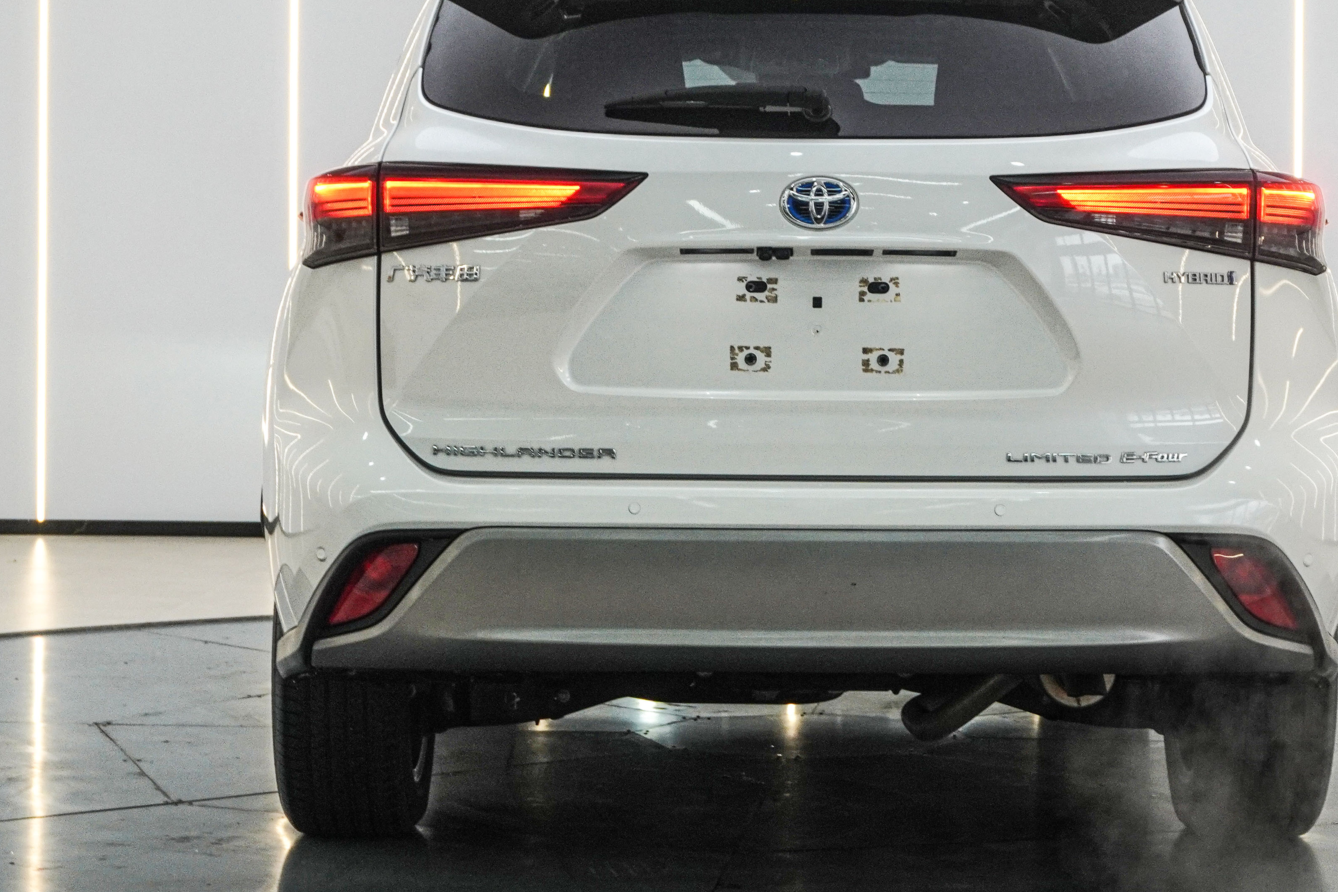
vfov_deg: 14.7
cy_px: 270
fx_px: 3454
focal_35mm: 93
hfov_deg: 21.9
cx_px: 808
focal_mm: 33
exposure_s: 1/80
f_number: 6.3
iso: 640
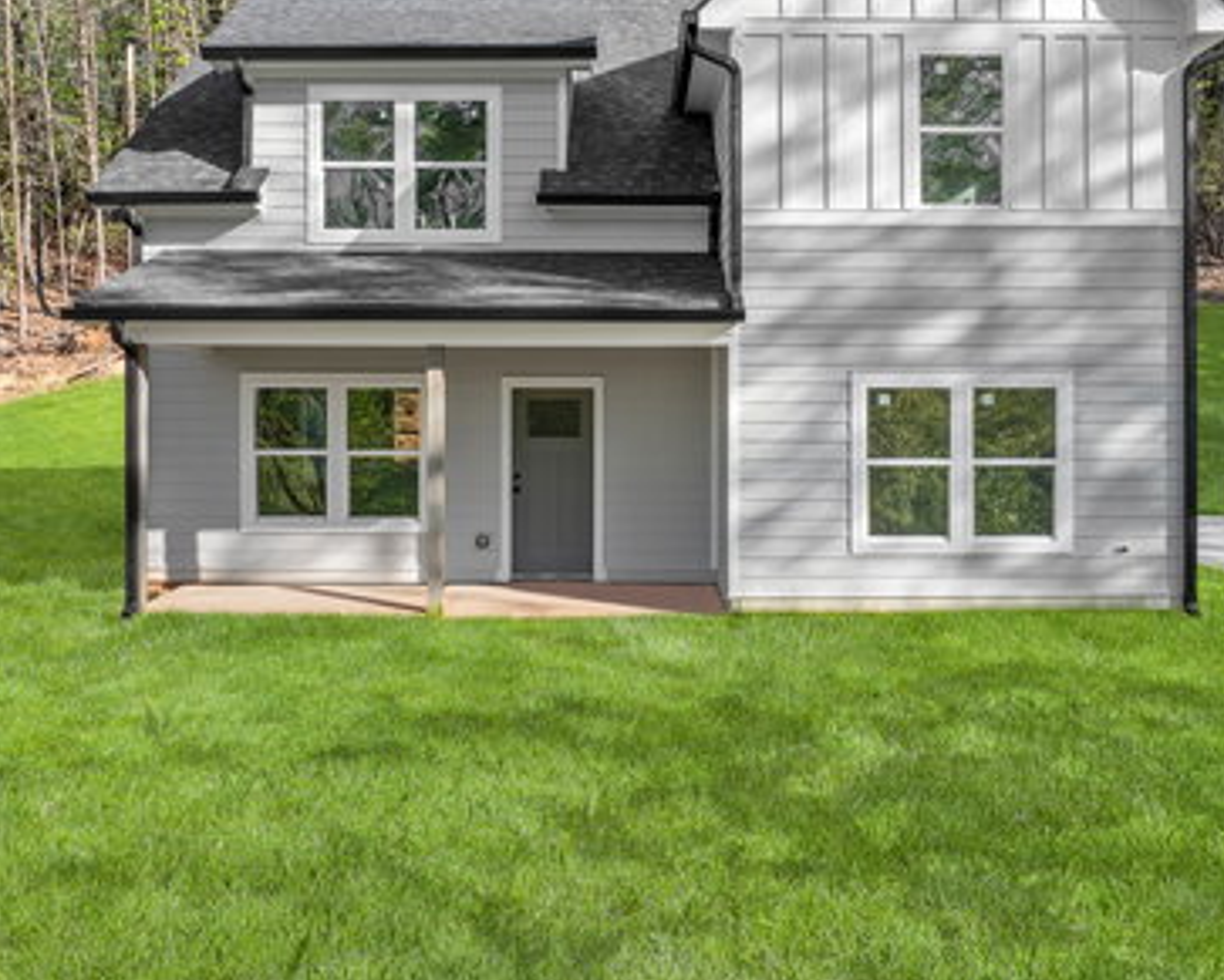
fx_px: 1196
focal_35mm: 33
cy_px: 370
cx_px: 637
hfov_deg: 54.2
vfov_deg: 44.3
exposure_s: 1/20
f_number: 2.8
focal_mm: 12.29
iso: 100
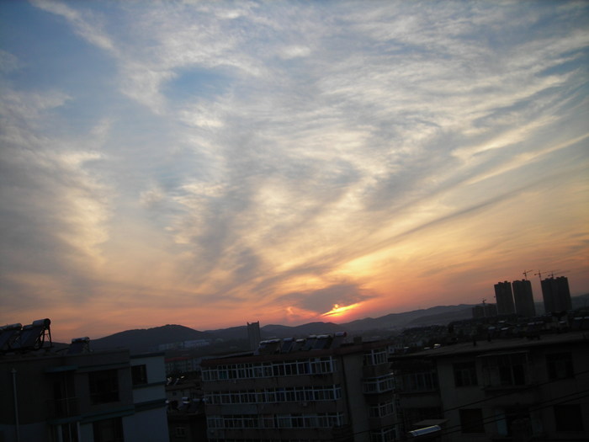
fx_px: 647
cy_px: 221
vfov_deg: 37.7
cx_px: 294
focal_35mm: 38
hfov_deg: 49.0
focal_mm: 6.3
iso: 50
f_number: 3.2
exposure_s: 1/156
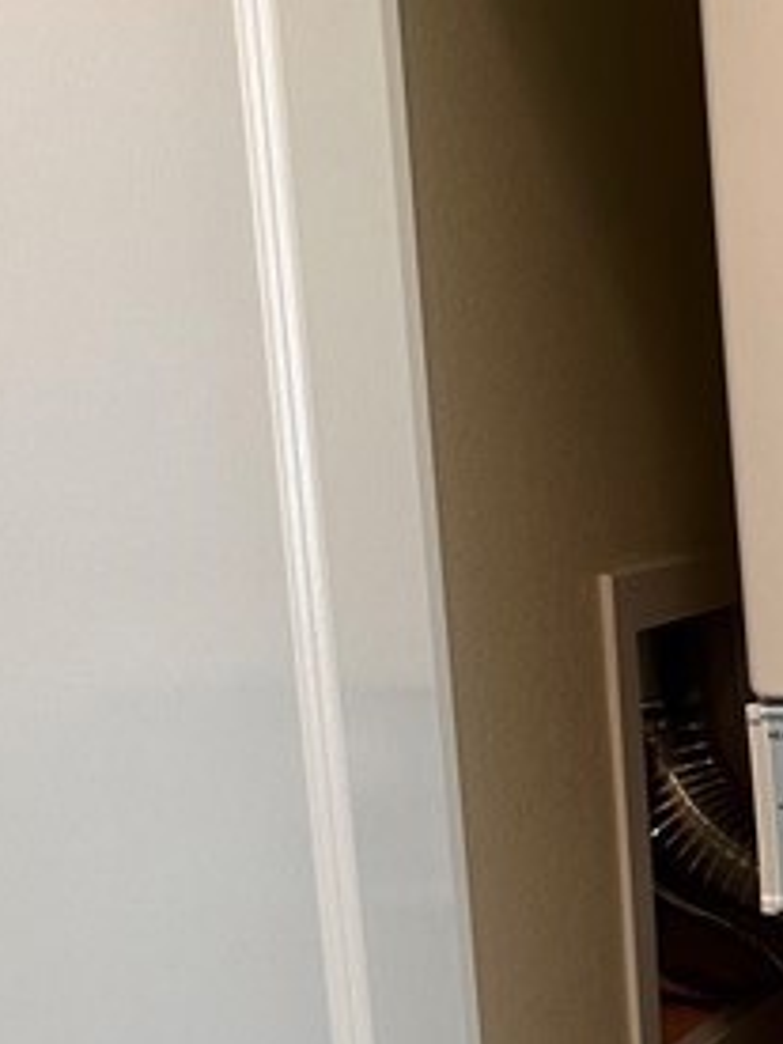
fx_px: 2684
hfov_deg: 14.7
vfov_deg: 20.9
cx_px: 1366
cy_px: 1146
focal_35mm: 89
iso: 200
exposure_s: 1/60
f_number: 1.78
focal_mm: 6.86
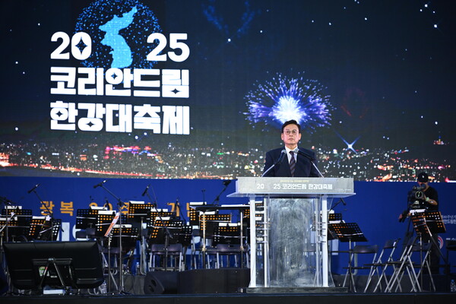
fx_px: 1457
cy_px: 152
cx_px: 228
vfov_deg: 11.9
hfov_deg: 17.8
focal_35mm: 115
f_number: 4
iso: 1600
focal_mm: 115
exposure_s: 1/320
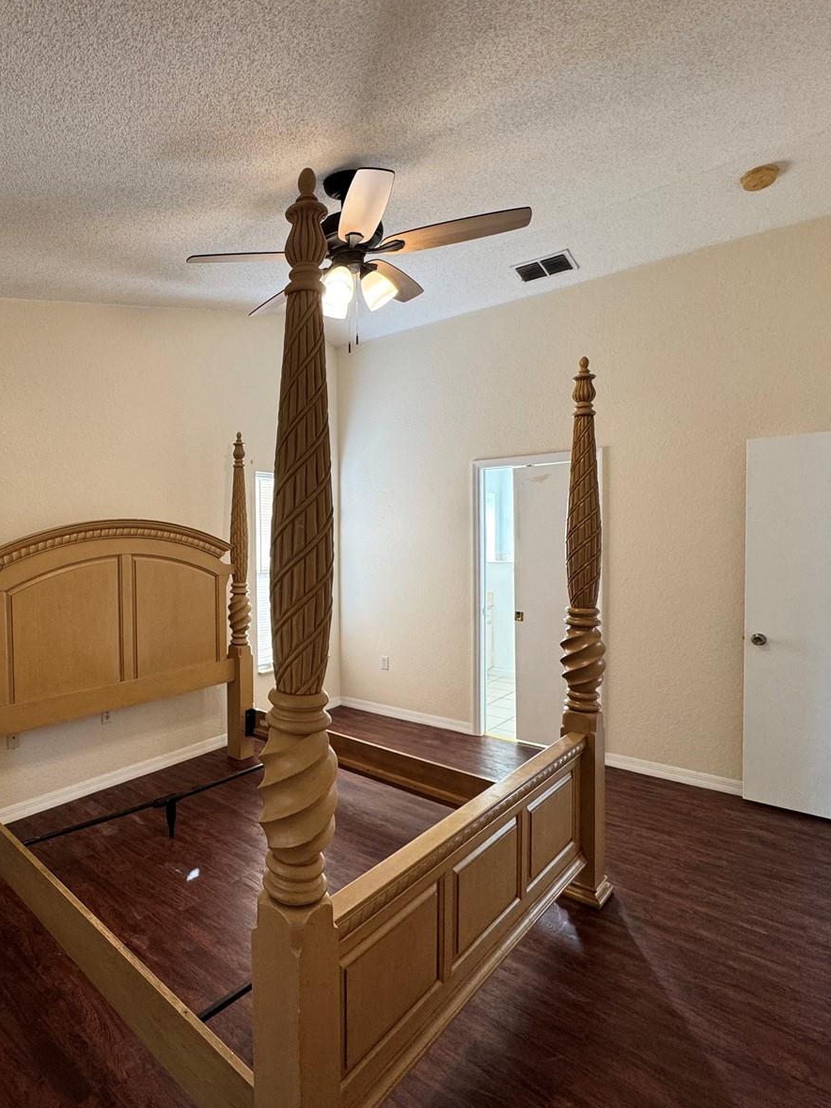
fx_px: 608
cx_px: 228
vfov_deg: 84.7
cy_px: 558
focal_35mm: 19
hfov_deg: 65.3
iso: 160
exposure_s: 1/120
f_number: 2.2
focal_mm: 2.22
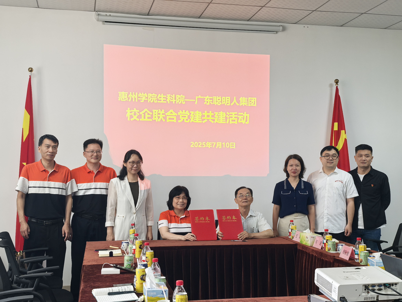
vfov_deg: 29.7
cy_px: 151
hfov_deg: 38.9
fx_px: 569
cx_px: 201
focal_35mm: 49
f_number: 4
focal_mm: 6.98
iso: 250
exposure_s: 1/33.3
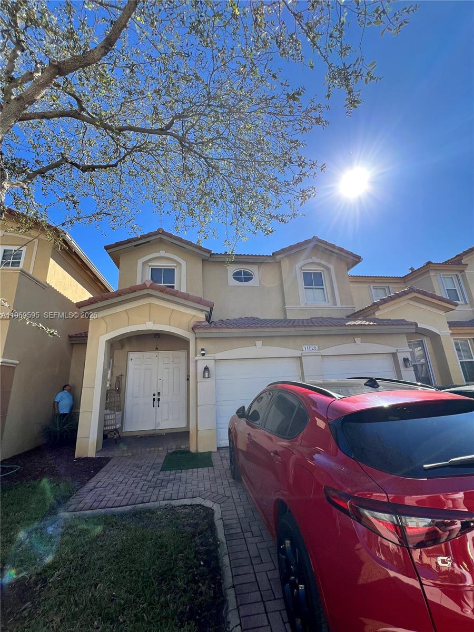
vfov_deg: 106.2
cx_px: 237
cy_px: 316
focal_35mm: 13
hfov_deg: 89.9
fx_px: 237
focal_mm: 1.57
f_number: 1.8
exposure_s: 1/1096
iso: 32
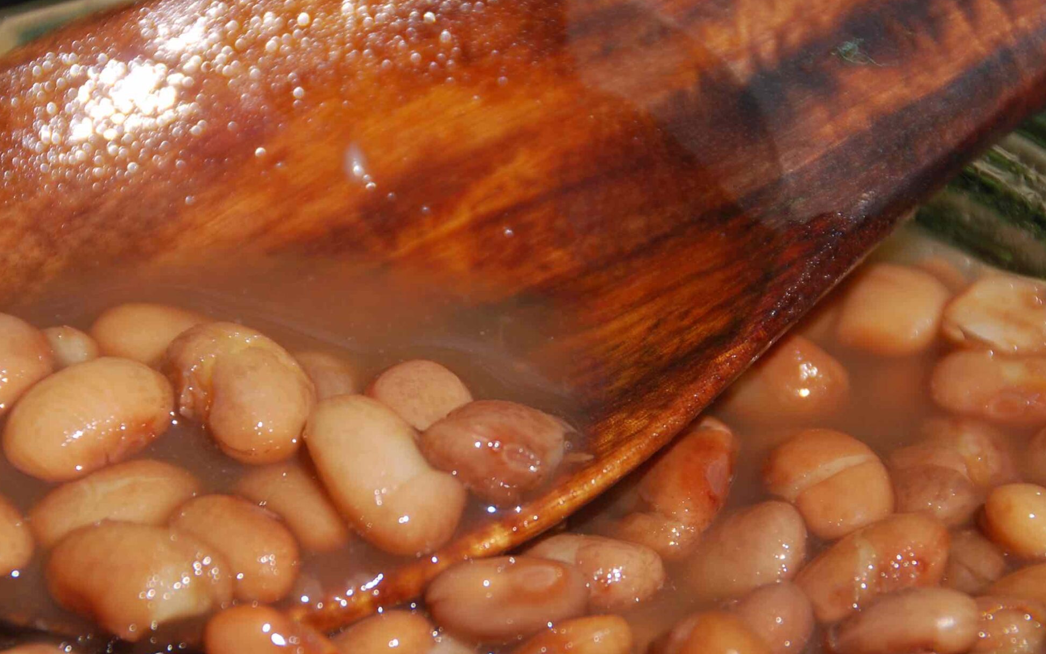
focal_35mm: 402
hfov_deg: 5.2
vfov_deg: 3.3
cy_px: 372
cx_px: 459
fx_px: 11459
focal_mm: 200
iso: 200
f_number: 5.6
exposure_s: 1/1000
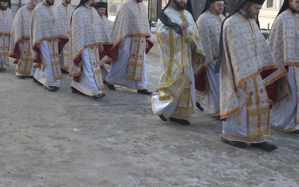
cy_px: 8
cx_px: 82
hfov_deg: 40.1
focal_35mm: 49
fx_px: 399
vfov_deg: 25.3
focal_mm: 24
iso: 200
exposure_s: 1/160
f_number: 6.3
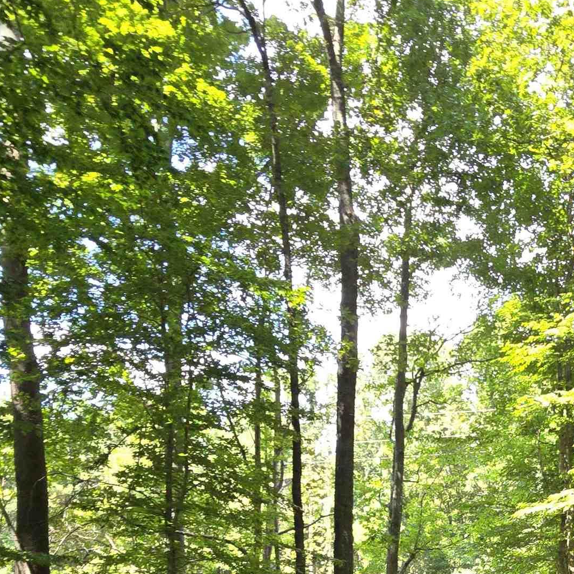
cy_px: 576
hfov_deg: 46.2
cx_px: 487
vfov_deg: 42.8
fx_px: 619
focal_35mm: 33
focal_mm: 2.2
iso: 50
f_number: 2.2
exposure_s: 1/151
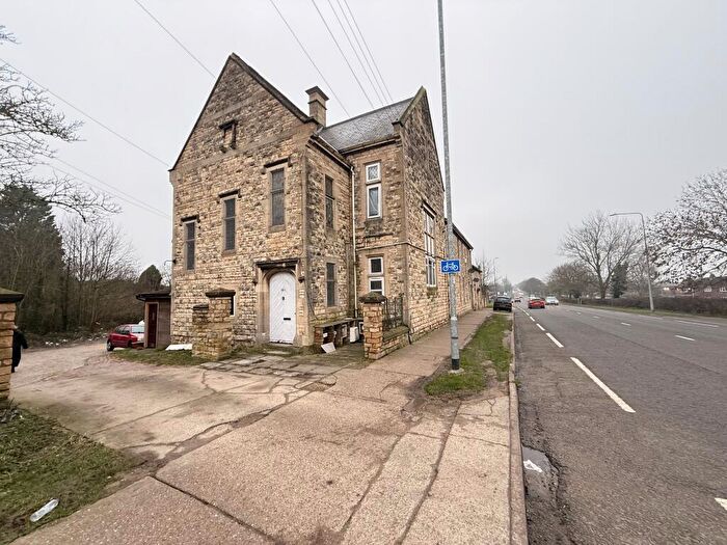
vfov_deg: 85.7
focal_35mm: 14
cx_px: 364
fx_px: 294
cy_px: 272
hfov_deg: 102.1
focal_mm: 2.22
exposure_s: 1/99
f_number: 2.2
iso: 125
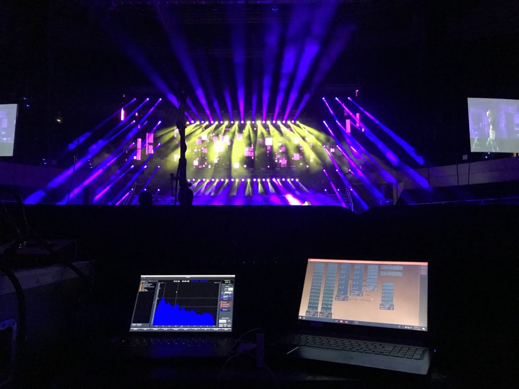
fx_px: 420
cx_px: 260
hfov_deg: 63.4
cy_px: 194
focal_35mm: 28
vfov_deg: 49.7
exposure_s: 1/4
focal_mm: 3.99
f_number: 1.8
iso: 100
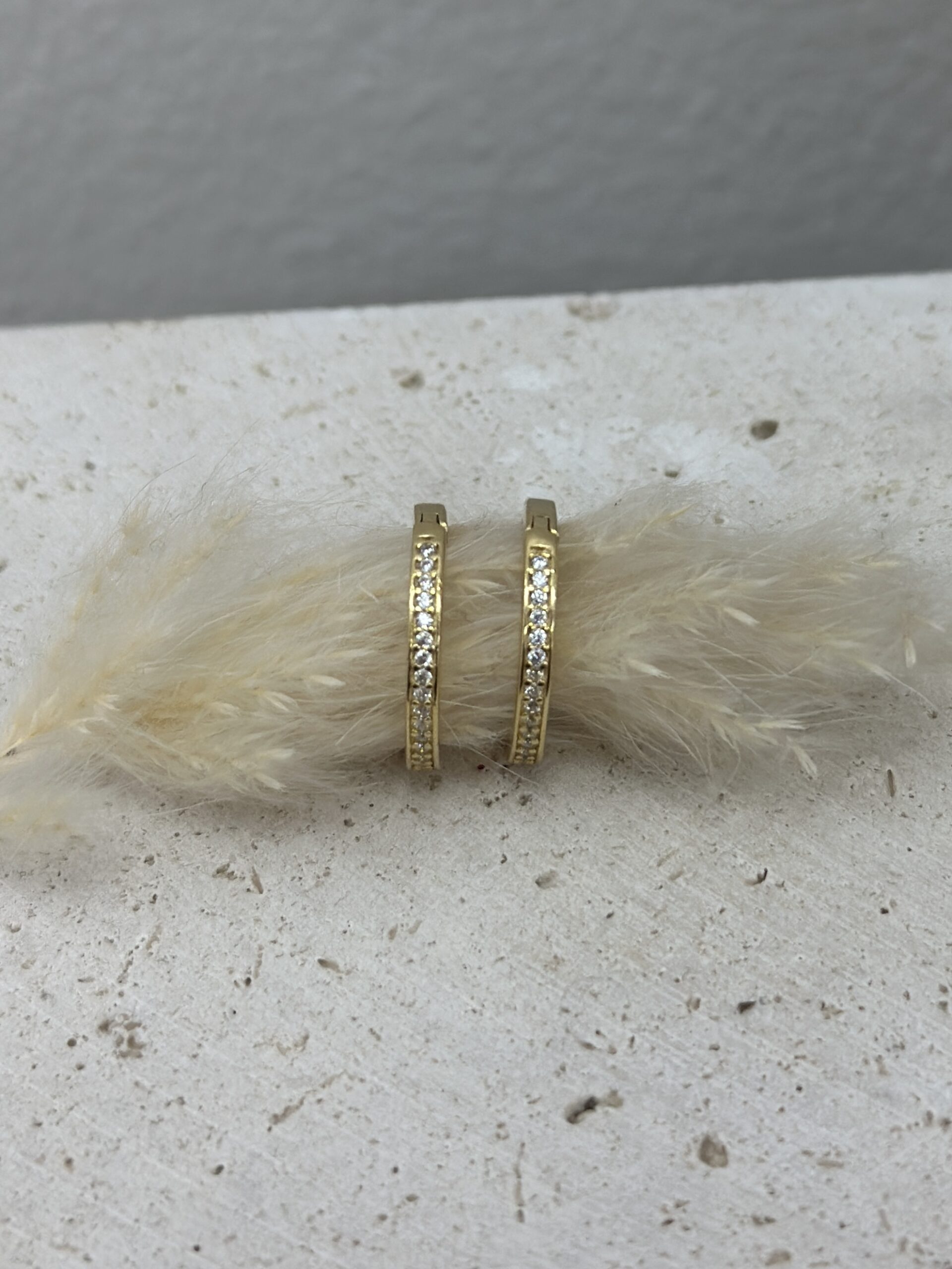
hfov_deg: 30.3
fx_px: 1760
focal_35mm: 48
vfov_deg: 39.7
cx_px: 476
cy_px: 634
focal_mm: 6.86
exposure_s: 1/475
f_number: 1.78
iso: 80
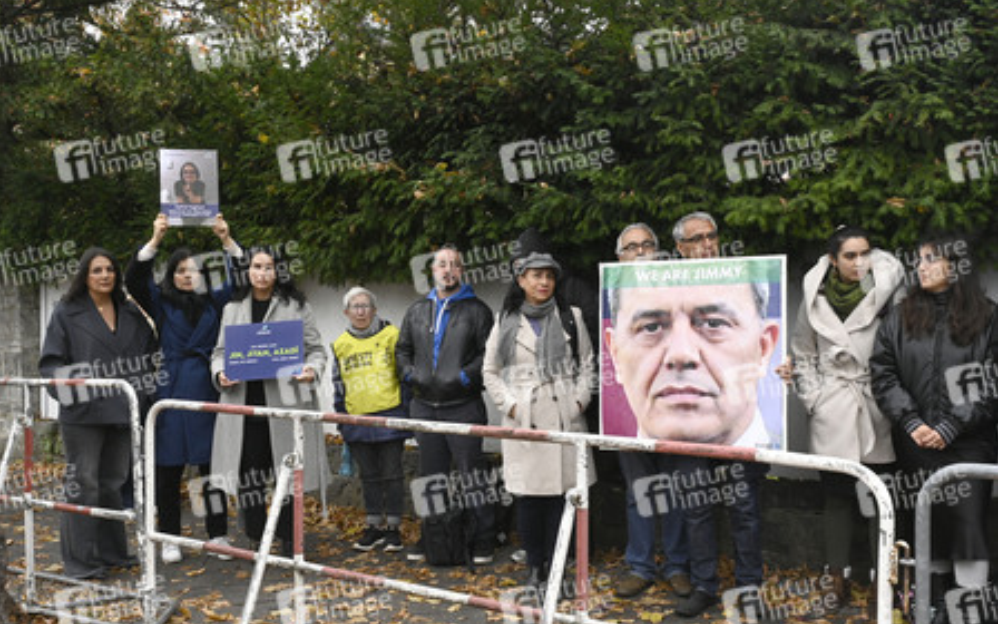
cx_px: 498
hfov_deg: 47.2
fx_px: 1142
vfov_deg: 30.5
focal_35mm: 42
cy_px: 323
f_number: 11
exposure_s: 1/160
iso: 3200
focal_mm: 41
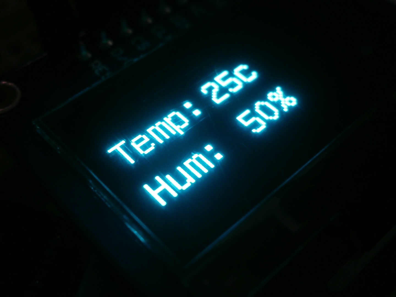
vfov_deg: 30.9
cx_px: 198
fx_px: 538
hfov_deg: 40.4
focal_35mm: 47
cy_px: 148
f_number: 3.4
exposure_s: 1/2
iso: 200
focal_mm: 8.3
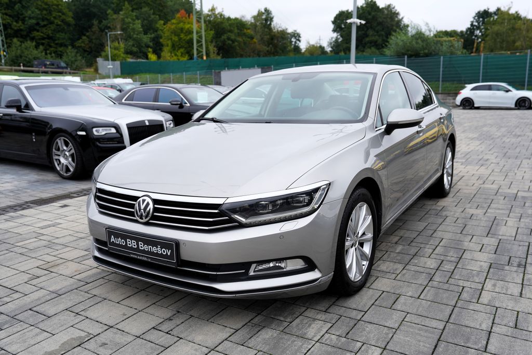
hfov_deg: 61.9
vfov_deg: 43.6
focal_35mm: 30
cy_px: 178
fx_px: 443
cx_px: 266
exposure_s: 1/160
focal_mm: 30
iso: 100
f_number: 4
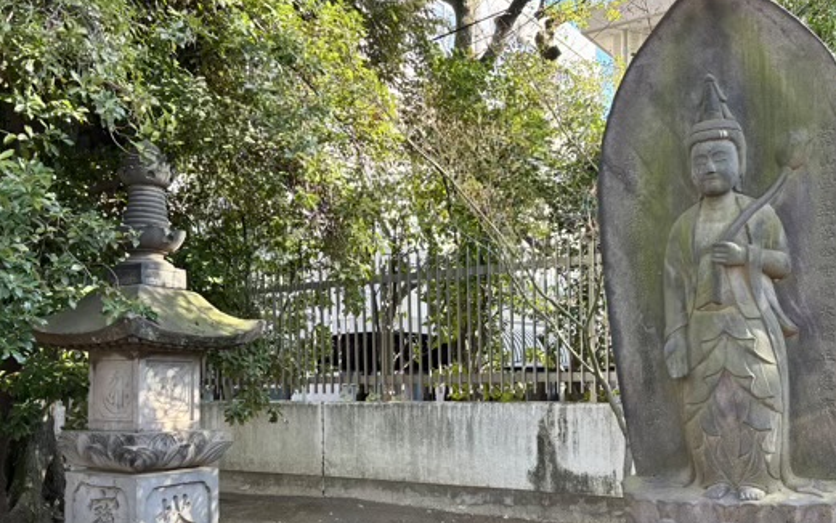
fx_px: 843
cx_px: 446
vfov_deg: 33.8
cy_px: 387
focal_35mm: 37
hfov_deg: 52.7
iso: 64
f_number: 1.6
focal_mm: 5.96
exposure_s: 1/166
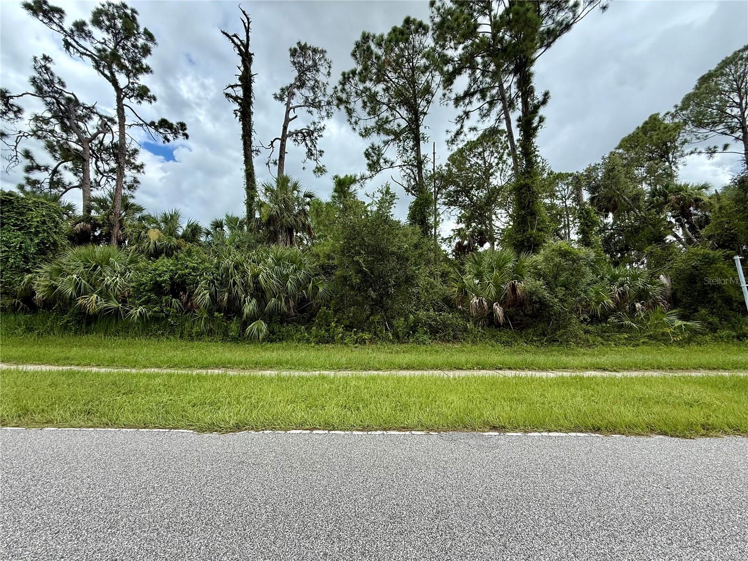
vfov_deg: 85.7
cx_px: 374
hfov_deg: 102.1
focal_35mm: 14
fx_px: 303
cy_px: 280
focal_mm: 2.22
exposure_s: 1/709
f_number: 2.2
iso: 64
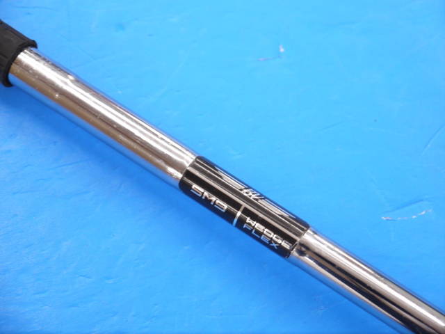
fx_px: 1080
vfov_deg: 17.6
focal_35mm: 84
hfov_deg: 23.3
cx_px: 222
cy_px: 167
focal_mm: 42
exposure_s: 1/80
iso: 640
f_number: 5.6
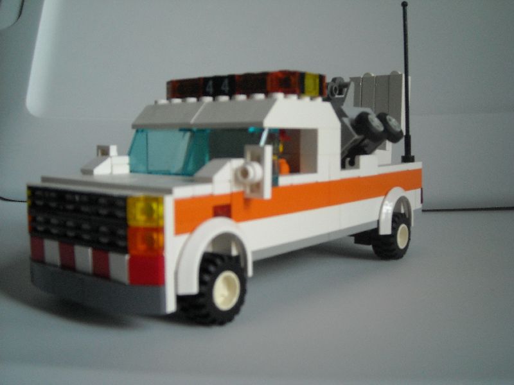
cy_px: 192
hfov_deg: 42.9
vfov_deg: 32.9
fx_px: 653
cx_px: 257
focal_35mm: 44
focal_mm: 7.1
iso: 191
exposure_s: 1/60
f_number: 3.1
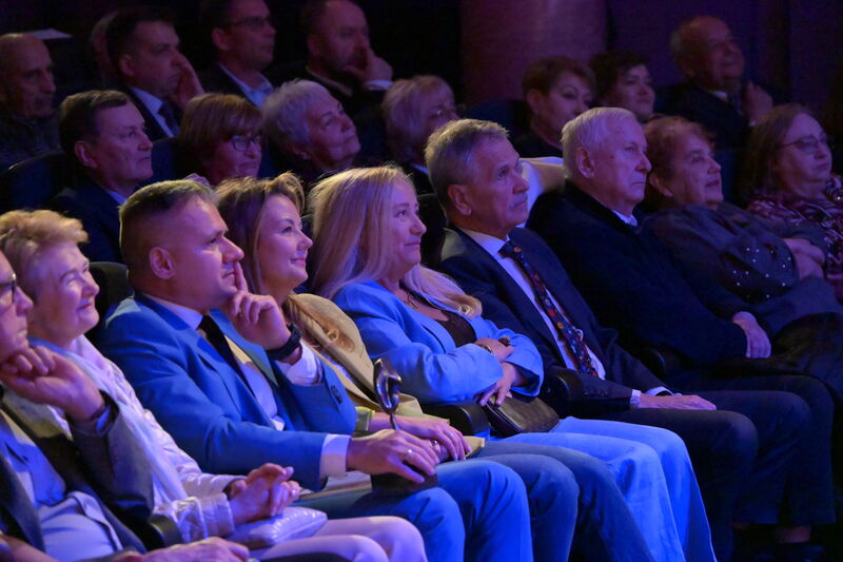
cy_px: 281
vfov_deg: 7.8
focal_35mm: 175
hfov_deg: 11.7
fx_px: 4097
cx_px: 422
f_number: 6.3
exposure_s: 1/80
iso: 25600
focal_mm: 175
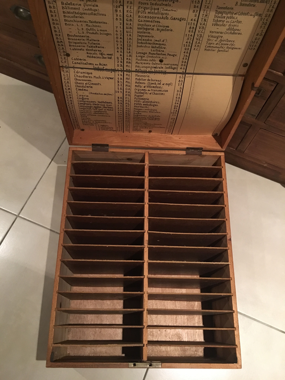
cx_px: 142
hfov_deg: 48.2
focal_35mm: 29
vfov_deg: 61.7
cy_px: 190
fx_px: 318
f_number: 2.2
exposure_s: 1/17
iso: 250
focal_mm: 4.15
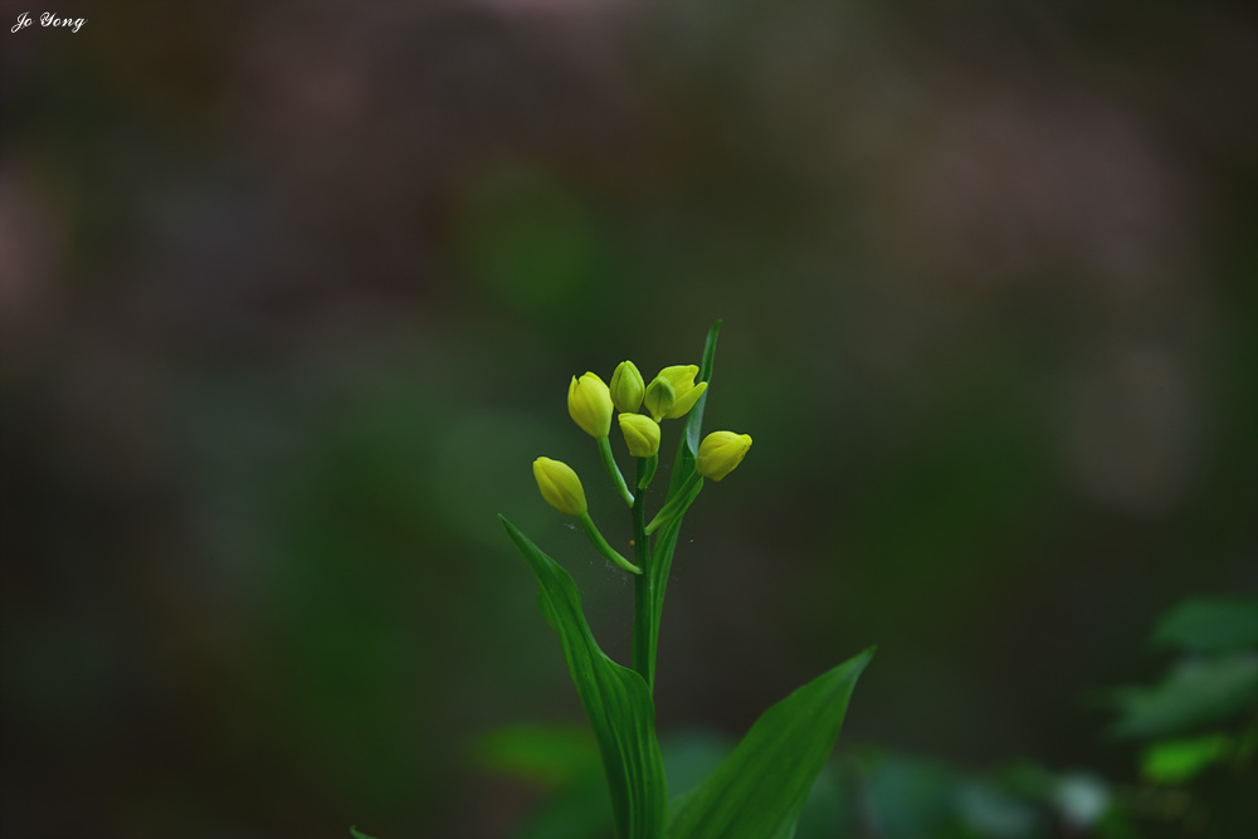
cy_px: 420
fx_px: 14678
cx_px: 629
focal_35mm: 420
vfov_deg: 3.3
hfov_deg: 4.9
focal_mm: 420
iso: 320
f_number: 8
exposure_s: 1/100
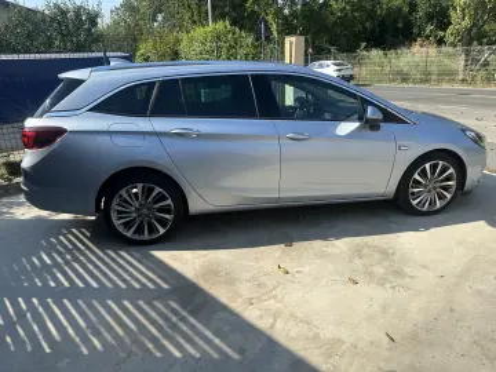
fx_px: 344
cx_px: 248
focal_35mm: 24
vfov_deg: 56.8
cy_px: 186
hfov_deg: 71.6
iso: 80
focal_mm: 6.86
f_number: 1.78
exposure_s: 1/2882
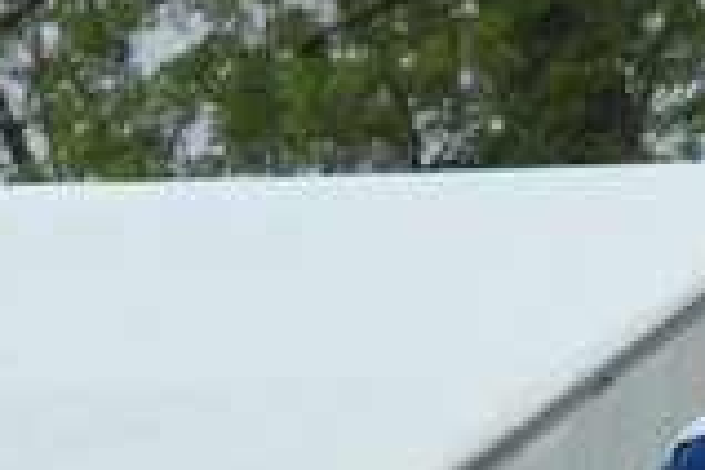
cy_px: 893
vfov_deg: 0.8
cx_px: 621
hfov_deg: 1.1
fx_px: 35404
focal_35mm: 1808
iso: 500
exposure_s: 1/500
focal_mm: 300
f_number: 13
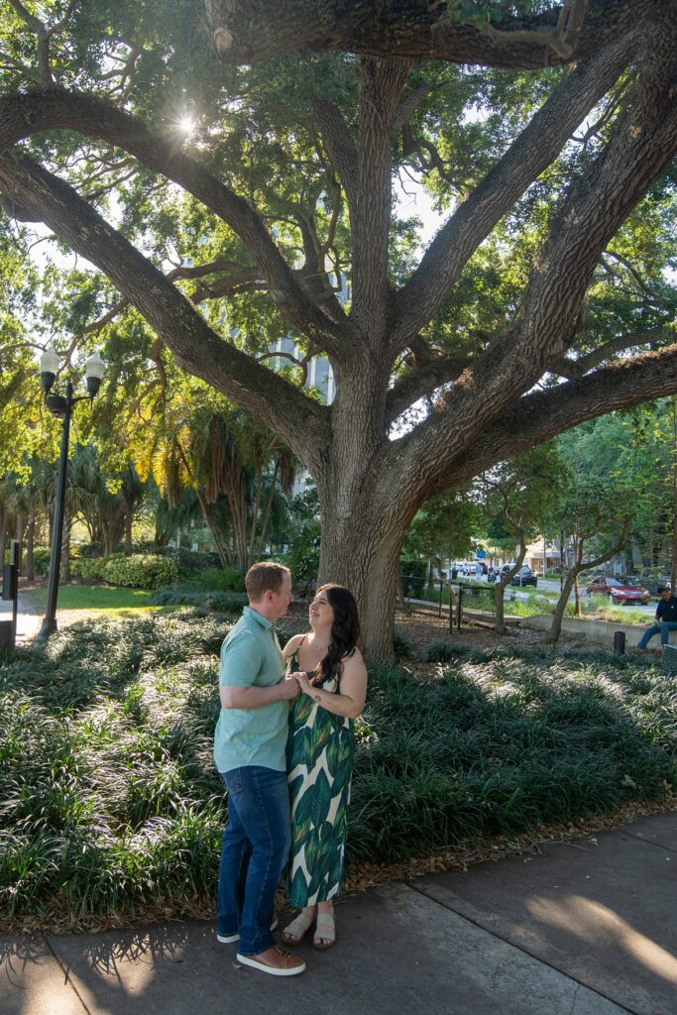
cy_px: 508
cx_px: 338
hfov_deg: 77.3
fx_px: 423
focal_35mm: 15
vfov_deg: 100.4
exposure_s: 1/320
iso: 100
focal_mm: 15
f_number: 2.8
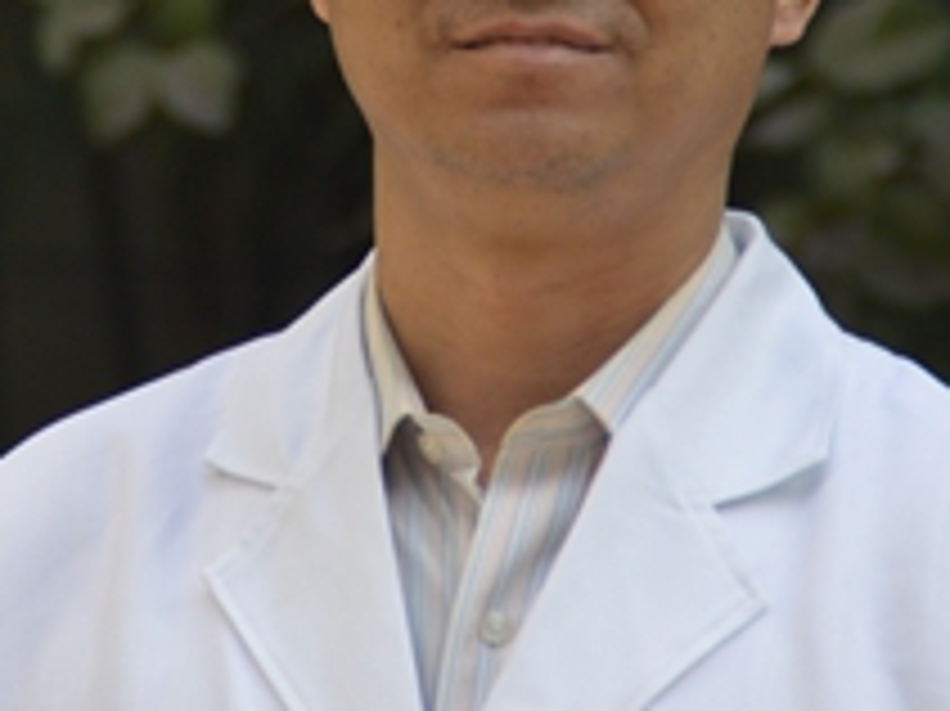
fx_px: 18761
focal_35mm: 684
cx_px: 369
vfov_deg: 2.2
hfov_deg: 2.9
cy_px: 158
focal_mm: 200
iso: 800
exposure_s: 1/640
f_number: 6.3
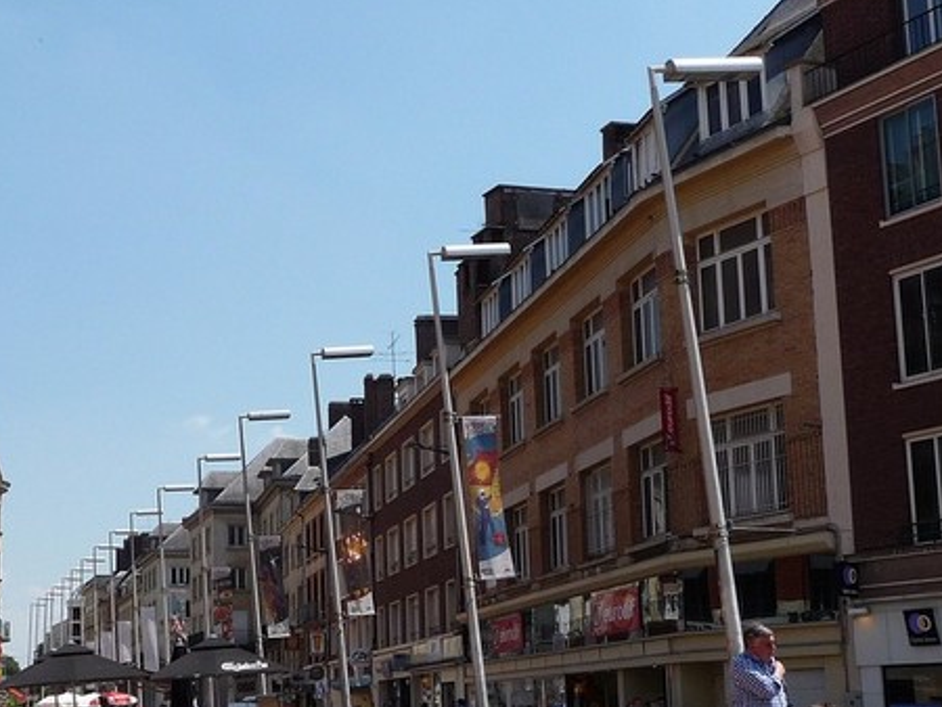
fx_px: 1579
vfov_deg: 25.2
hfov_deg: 32.1
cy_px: 457
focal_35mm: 58
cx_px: 153
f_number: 8
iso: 100
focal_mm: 4.7
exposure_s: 1/250
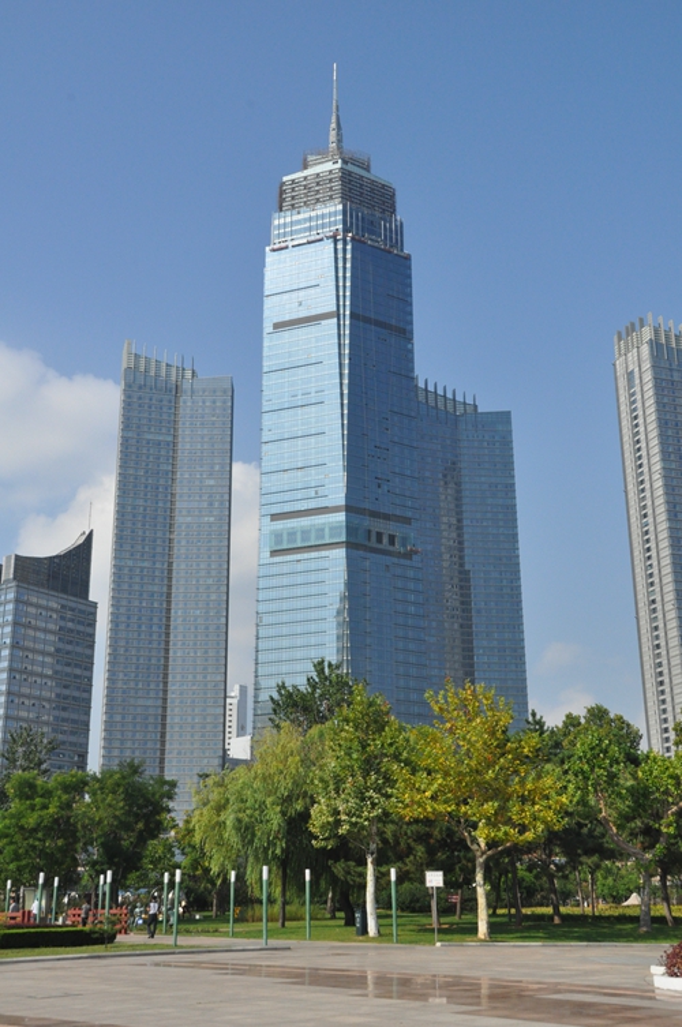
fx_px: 1111
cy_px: 514
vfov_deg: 49.6
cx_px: 341
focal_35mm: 39
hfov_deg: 34.1
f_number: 14
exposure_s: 1/800
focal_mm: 26
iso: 1000
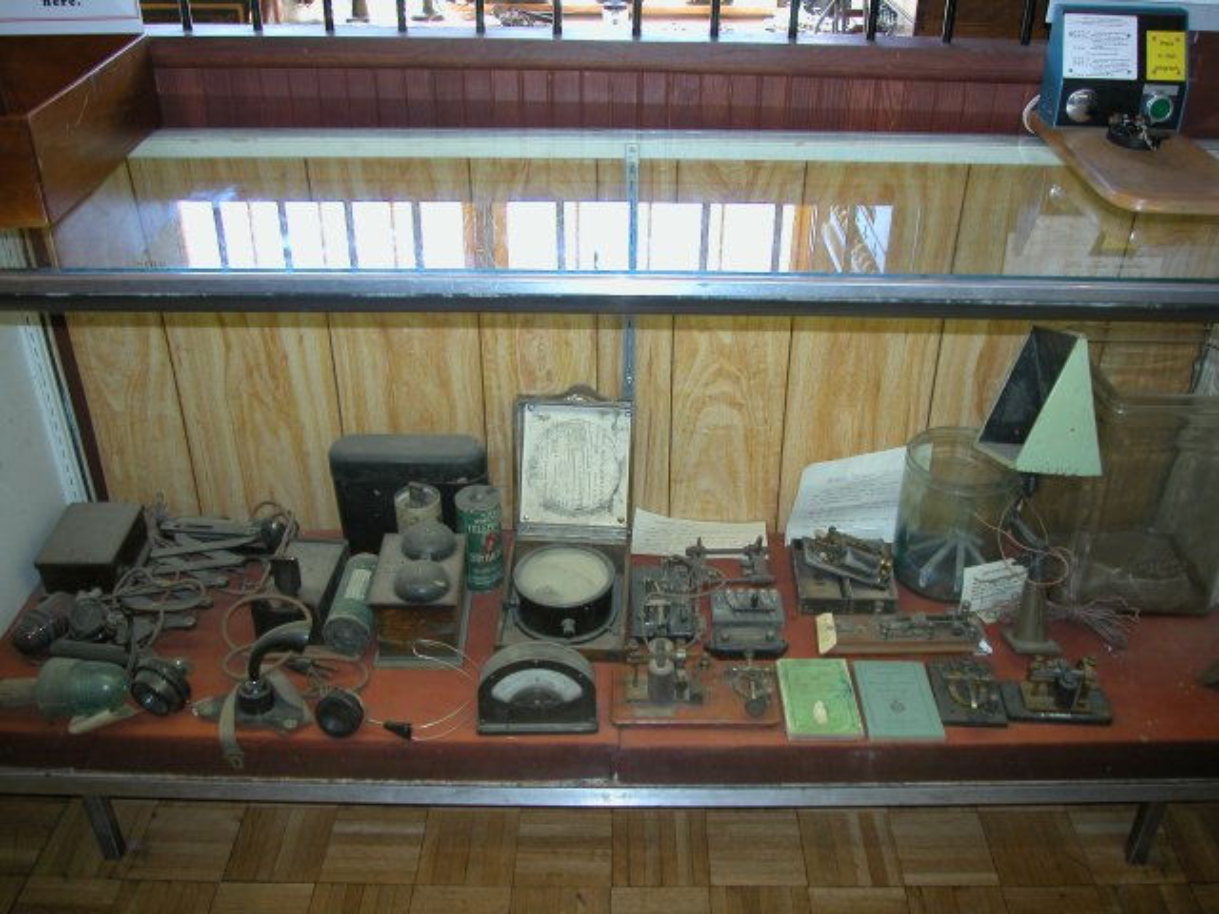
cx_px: 610
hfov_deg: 55.4
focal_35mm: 33
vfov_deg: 42.9
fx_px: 1162
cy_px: 457
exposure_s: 1/30
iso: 100
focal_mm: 8.3
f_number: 2.9
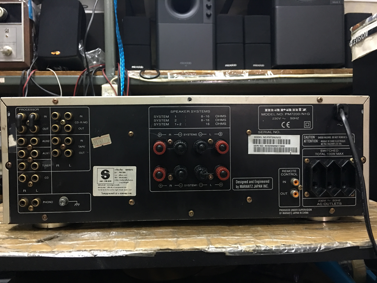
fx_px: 316
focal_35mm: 29
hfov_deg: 61.7
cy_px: 142
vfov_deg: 48.2
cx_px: 188
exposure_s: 1/8
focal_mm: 4.15
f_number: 2.2
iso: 100
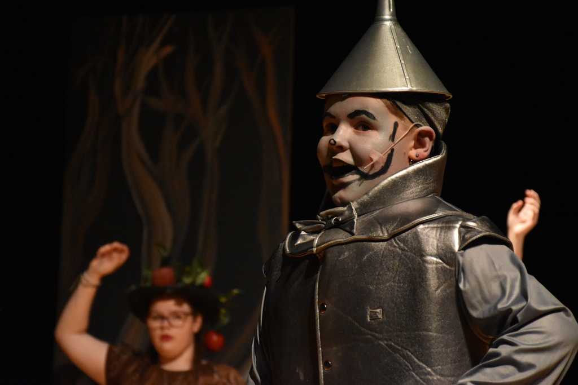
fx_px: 2409
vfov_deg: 9.2
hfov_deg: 13.7
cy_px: 192
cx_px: 289
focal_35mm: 150
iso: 5000
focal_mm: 100
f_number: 5.6
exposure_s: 1/400
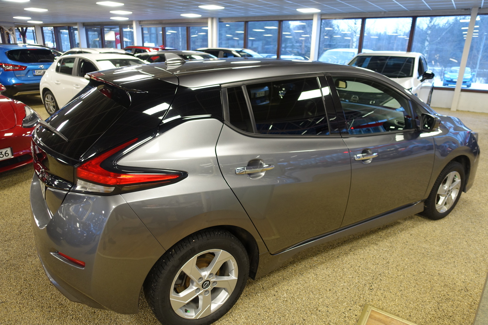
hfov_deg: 73.7
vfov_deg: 53.1
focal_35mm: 24
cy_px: 162
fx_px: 325
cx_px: 244
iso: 160
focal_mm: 8.8
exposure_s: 1/30
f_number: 1.8
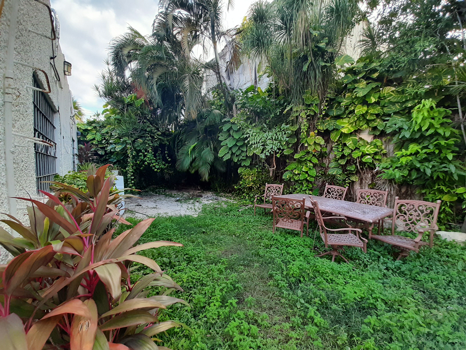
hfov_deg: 106.2
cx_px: 233
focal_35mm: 13
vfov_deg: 89.9
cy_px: 175
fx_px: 175
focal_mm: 1.42
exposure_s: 1/120
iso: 80
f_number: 2.2
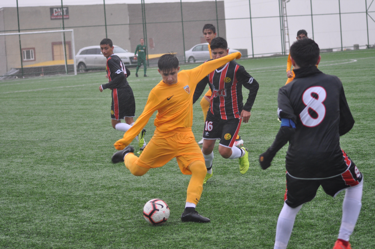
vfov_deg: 13.0
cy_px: 124
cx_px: 188
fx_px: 1092
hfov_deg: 19.5
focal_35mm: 105
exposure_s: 1/250
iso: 640
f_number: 4
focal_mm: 70
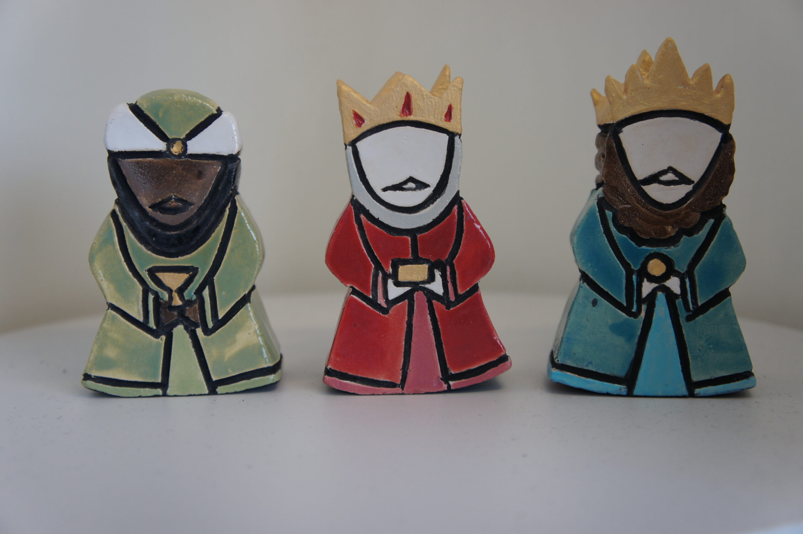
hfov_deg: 43.6
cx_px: 402
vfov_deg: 29.8
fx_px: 1003
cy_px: 267
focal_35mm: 45
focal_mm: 30
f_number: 4.5
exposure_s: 1/60
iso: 200
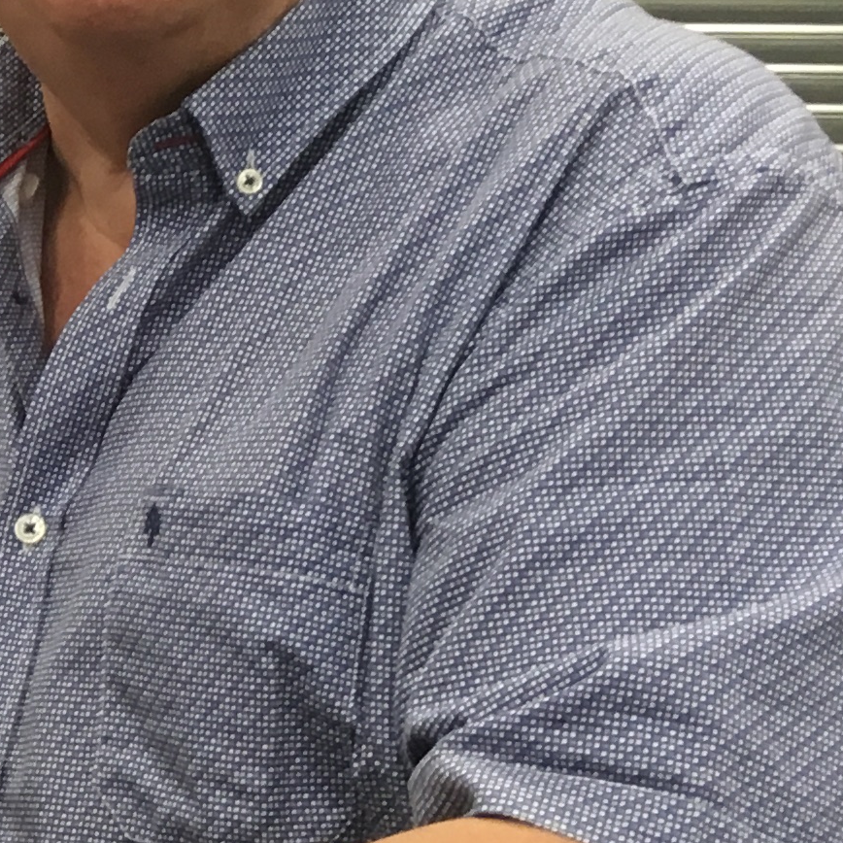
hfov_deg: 12.9
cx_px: -805
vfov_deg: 14.7
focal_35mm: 119
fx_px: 3279
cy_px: 394
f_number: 2.2
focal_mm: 4.15
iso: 80
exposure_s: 1/33
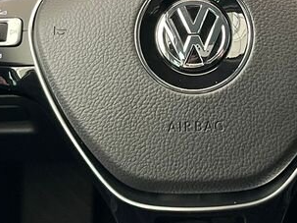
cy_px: 26
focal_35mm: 88
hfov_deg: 22.1
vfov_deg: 16.6
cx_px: 211
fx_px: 755
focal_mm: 5.1
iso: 500
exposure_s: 1/41
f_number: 1.6
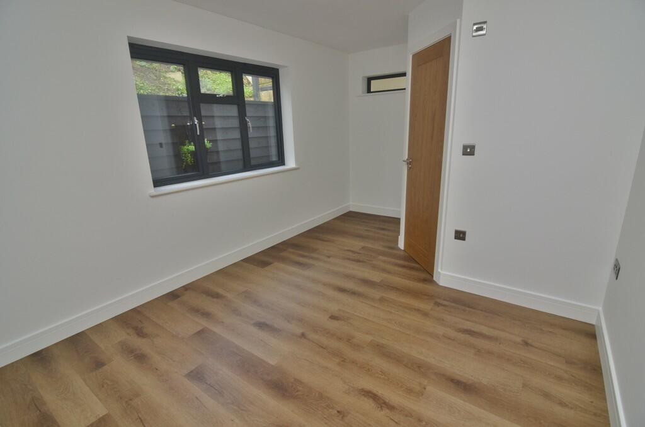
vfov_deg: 71.8
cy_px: 214
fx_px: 295
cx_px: 322
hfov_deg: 95.1
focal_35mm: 16
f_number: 5.6
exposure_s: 1/60
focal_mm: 11
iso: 400
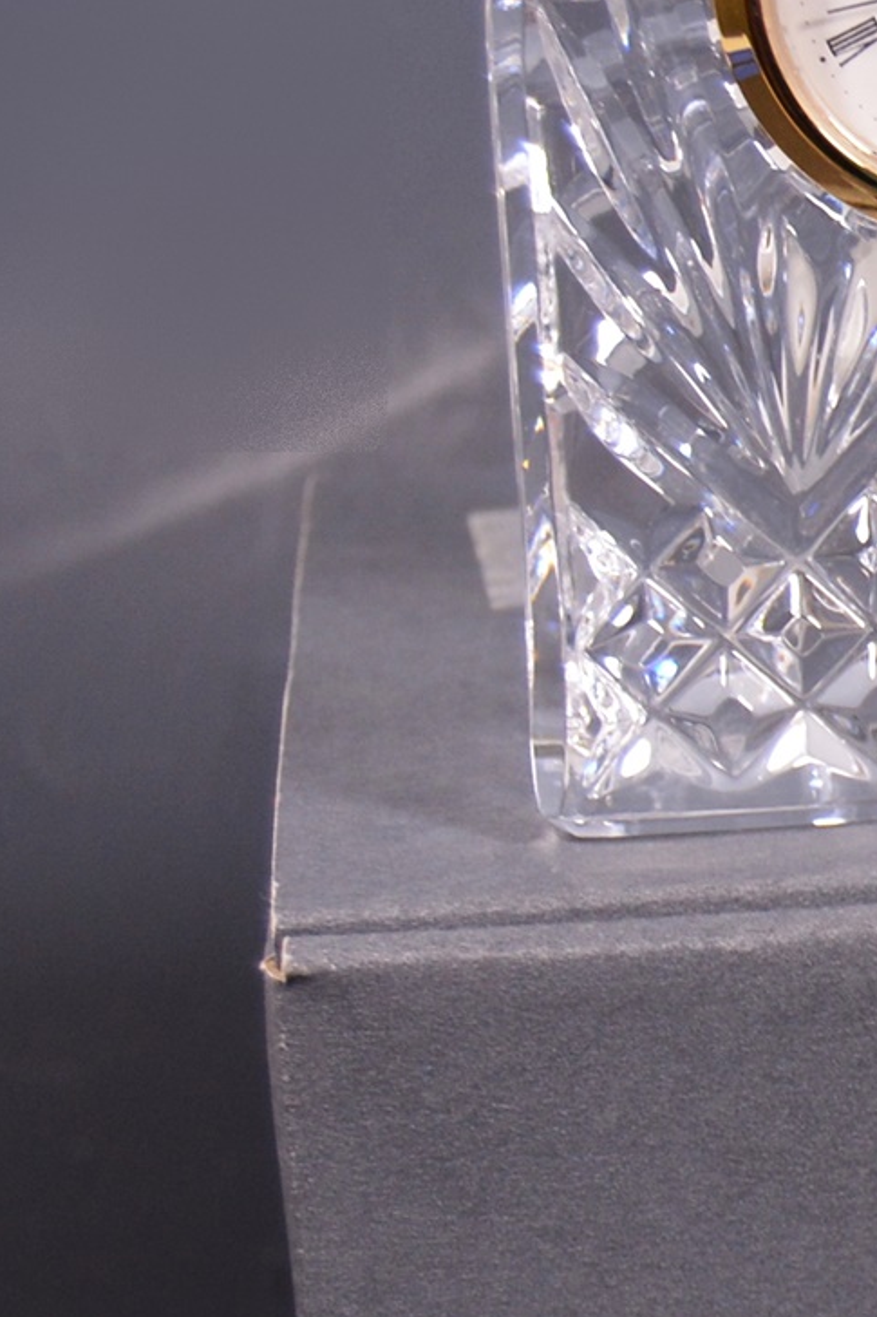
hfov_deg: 9.1
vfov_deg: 15.3
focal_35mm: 134
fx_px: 4899
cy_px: 940
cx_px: 2163
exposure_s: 1/80
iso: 400
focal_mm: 26
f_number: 4.5
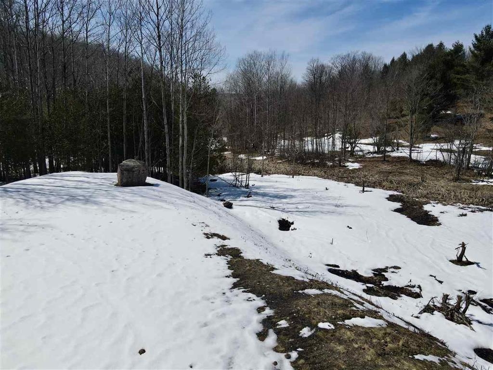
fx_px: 342
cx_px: 246
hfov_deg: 71.6
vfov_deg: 56.8
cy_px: 185
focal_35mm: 24
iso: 100
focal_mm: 4.5
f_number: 2.8
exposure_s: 1/2000
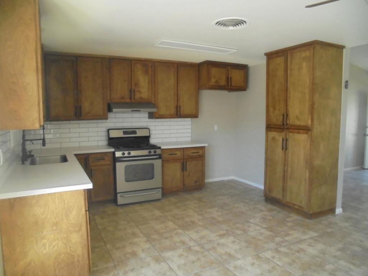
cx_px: 184
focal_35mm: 26
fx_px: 276
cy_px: 138
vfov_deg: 53.1
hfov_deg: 67.3
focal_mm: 4.6
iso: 400
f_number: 3.5
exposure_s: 1/125
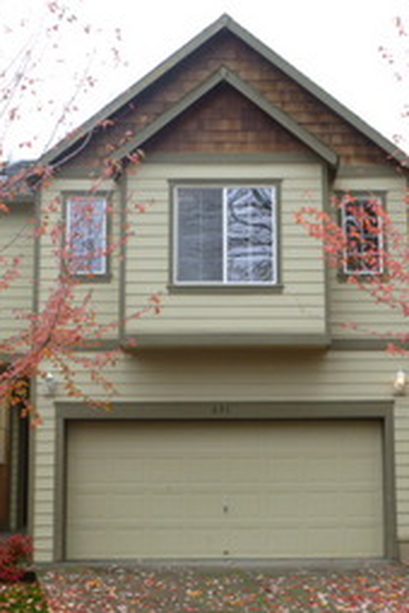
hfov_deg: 23.3
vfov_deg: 34.5
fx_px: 988
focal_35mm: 58
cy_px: 308
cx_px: 253
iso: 100
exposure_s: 1/80
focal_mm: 7.4
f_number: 3.7
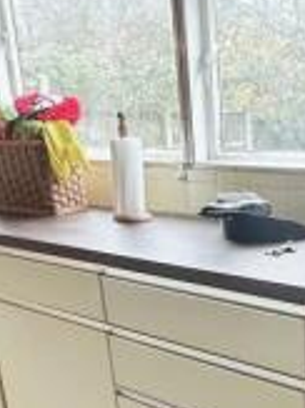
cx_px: 6
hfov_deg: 27.5
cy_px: 387
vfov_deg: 35.4
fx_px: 588
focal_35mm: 50
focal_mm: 2.22
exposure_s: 1/50
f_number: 2.2
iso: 250
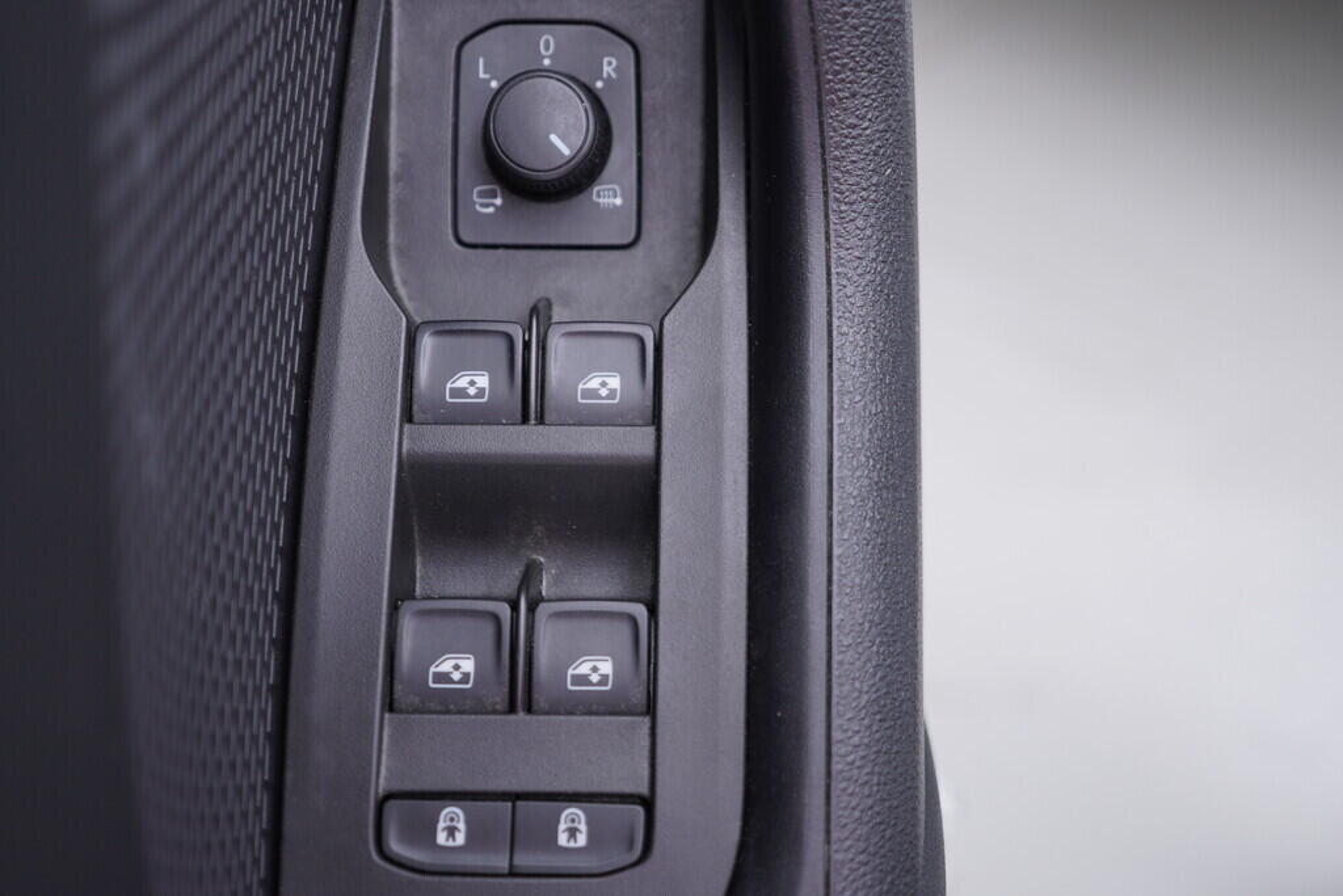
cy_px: 448
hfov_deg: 53.1
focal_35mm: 36
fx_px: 1343
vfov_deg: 36.9
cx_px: 672
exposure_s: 1/40
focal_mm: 24
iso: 160
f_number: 2.8
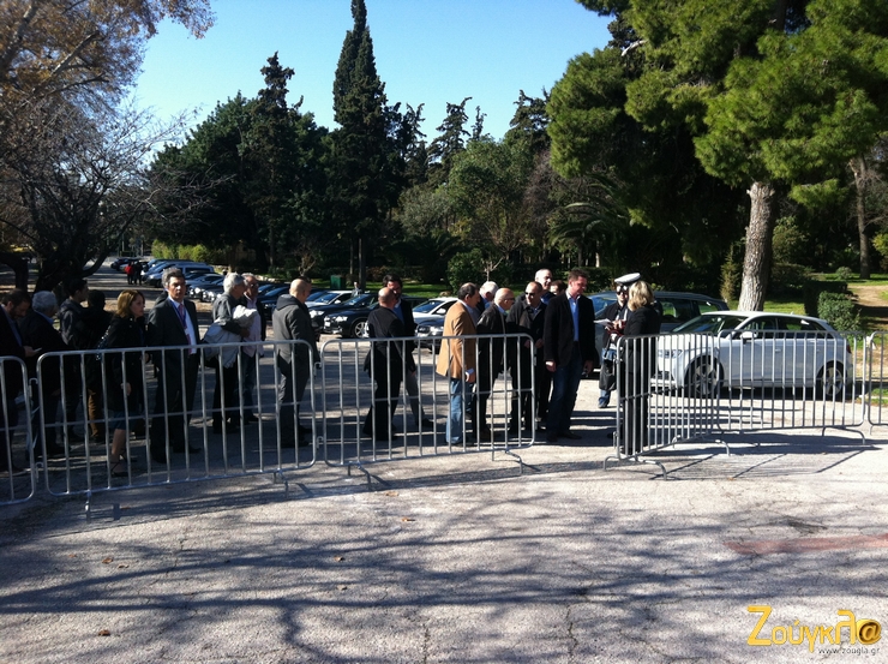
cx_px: 444
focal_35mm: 35
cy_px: 332
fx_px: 897
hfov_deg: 52.7
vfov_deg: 40.6
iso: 80
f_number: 2.8
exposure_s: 1/628
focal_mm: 3.85
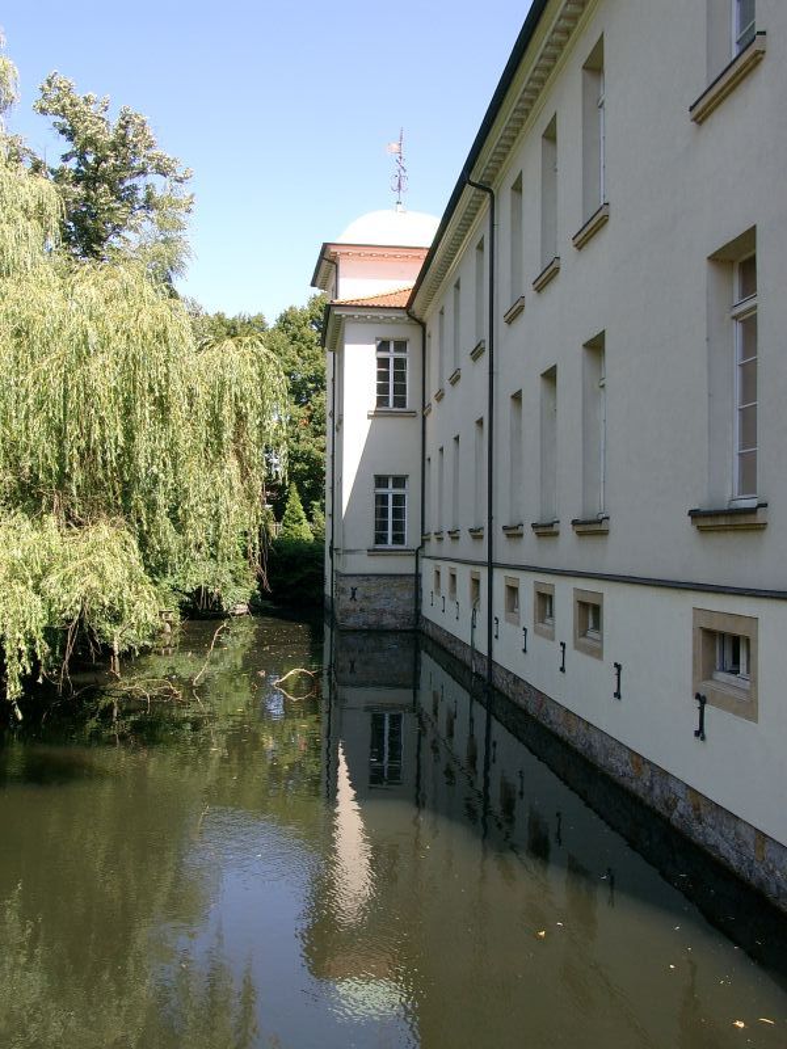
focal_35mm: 34
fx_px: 1031
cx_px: 394
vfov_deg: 54.0
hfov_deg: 41.8
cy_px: 524
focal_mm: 7.16
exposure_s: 1/281
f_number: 4
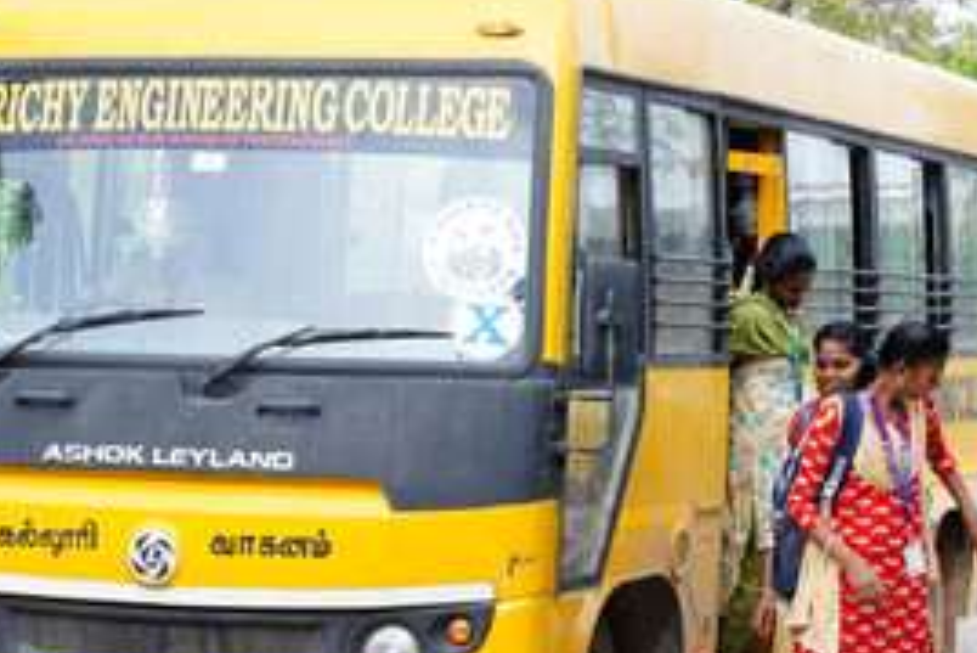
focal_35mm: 122
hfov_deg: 16.7
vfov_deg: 11.2
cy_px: 432
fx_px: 3313
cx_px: 671
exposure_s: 1/125
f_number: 8
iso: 200
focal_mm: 51
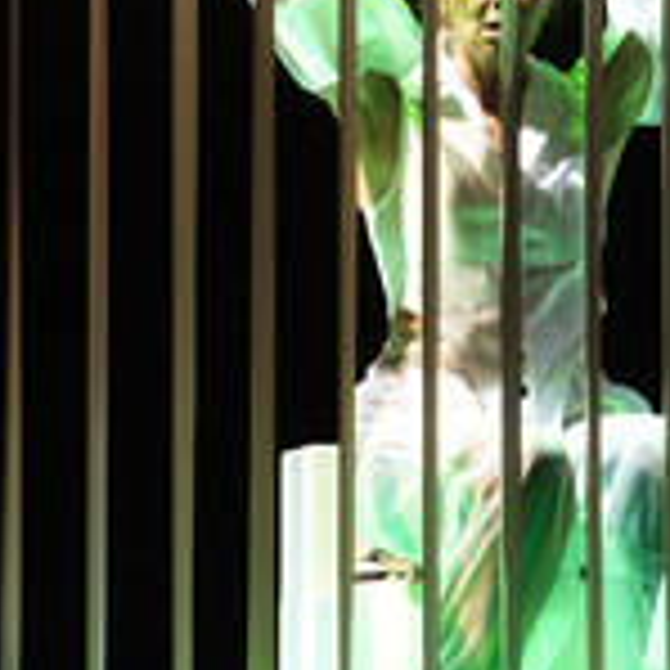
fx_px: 7577
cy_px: 180
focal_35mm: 346
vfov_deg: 5.1
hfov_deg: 5.1
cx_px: 632
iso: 1600
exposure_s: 1/200
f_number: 4.5
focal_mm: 135
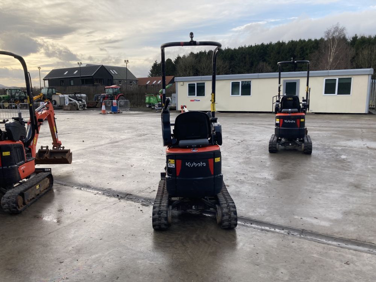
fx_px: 304
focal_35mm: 28
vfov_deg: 49.7
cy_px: 141
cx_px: 188
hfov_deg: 63.4
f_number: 1.8
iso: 20
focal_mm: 3.99
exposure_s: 1/407
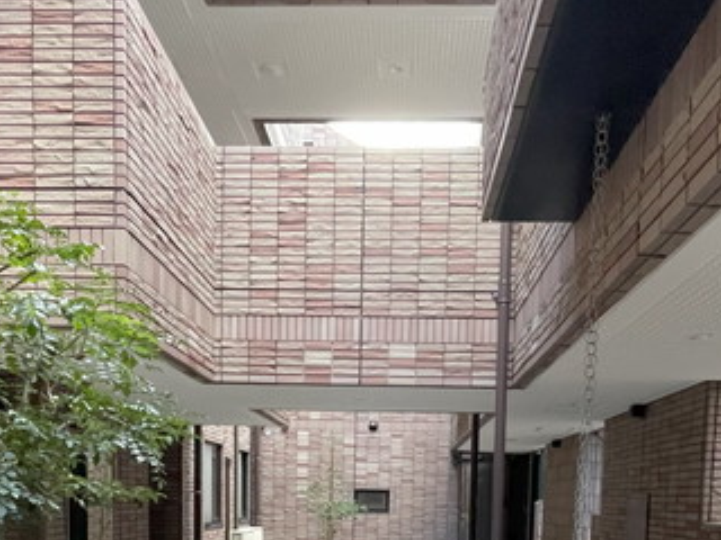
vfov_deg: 35.9
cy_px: 565
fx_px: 729
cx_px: 374
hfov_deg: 52.6
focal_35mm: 35
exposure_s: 1/99
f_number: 2.4
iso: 250
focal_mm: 1.55
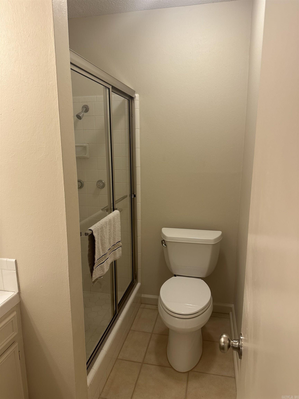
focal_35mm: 24
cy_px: 200
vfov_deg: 71.6
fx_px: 276
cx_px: 150
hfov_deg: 56.8
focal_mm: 6.86
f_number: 1.78
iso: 125
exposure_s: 1/120
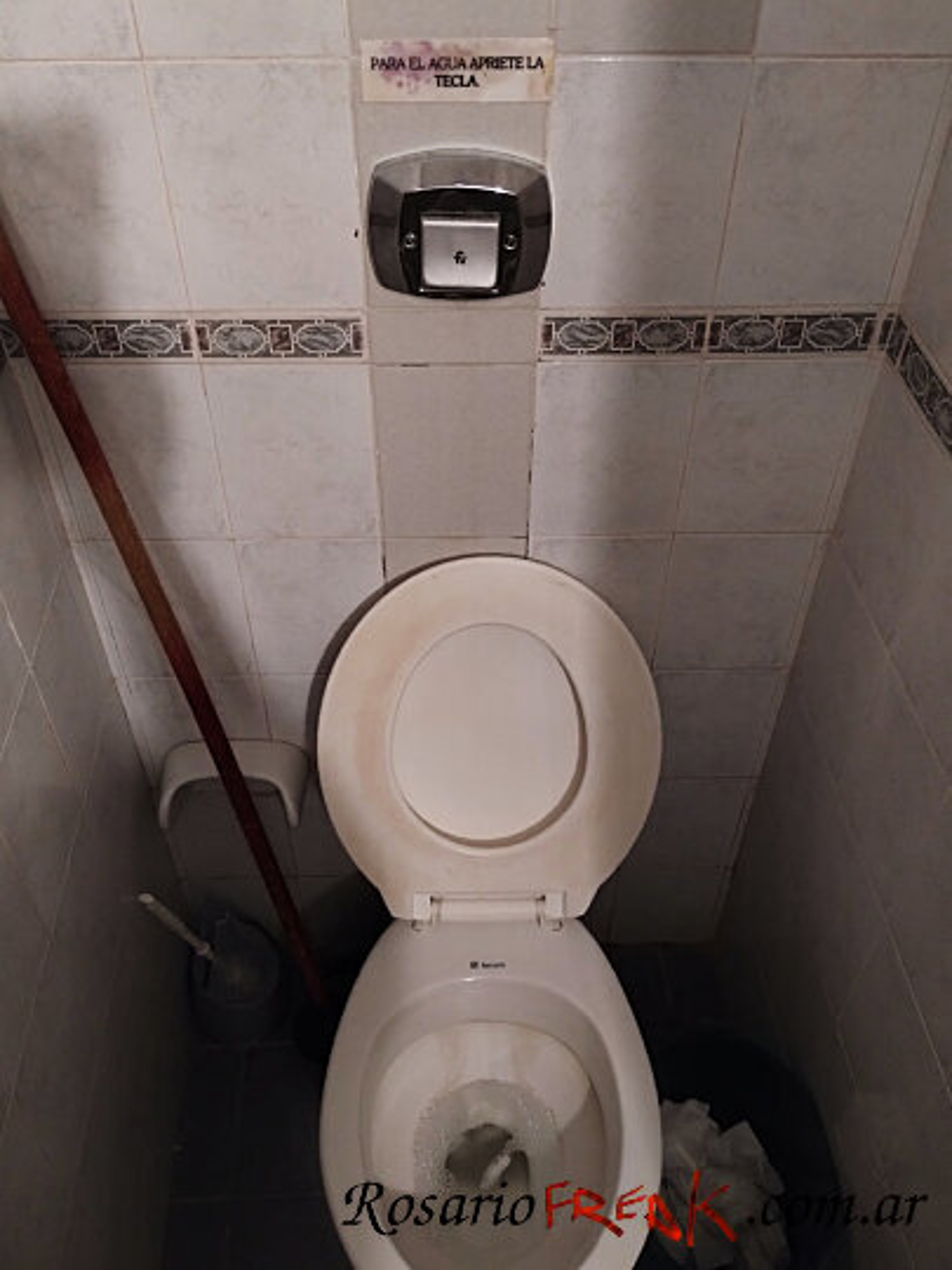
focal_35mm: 28
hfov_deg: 49.7
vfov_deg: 63.4
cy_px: 635
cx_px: 476
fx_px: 1027
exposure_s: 1/16.7
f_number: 1.8
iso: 2956
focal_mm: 4.27
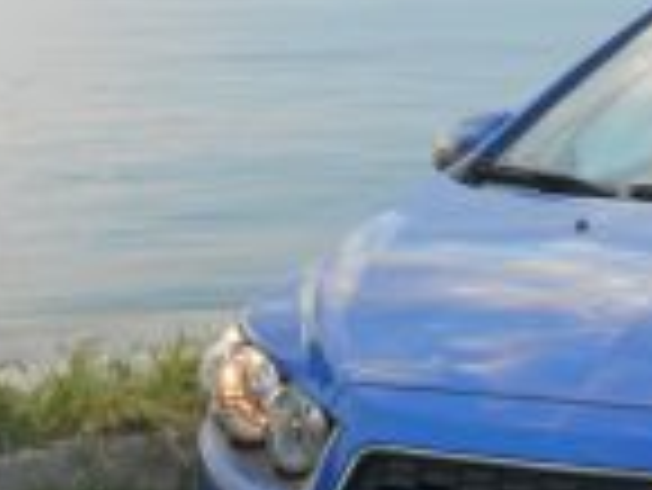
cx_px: 796
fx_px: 2696
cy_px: 364
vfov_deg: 10.4
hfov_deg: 13.4
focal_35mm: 143
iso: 80
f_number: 4.3
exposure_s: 1/50
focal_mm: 8.2
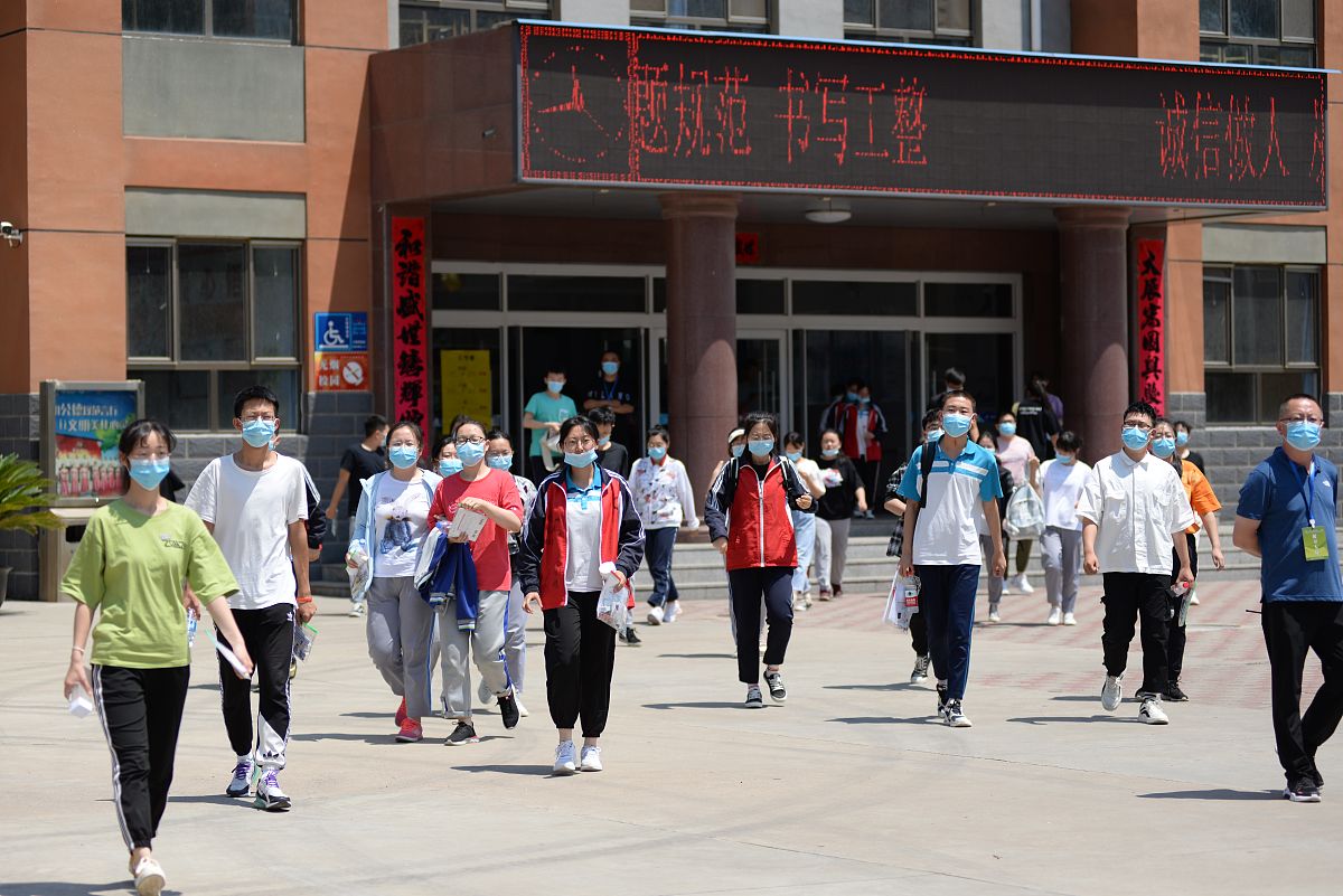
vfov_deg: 13.7
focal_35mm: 100
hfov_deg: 20.4
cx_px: 672
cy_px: 448
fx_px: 3732
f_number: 3.2
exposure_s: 1/3200
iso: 200
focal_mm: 100
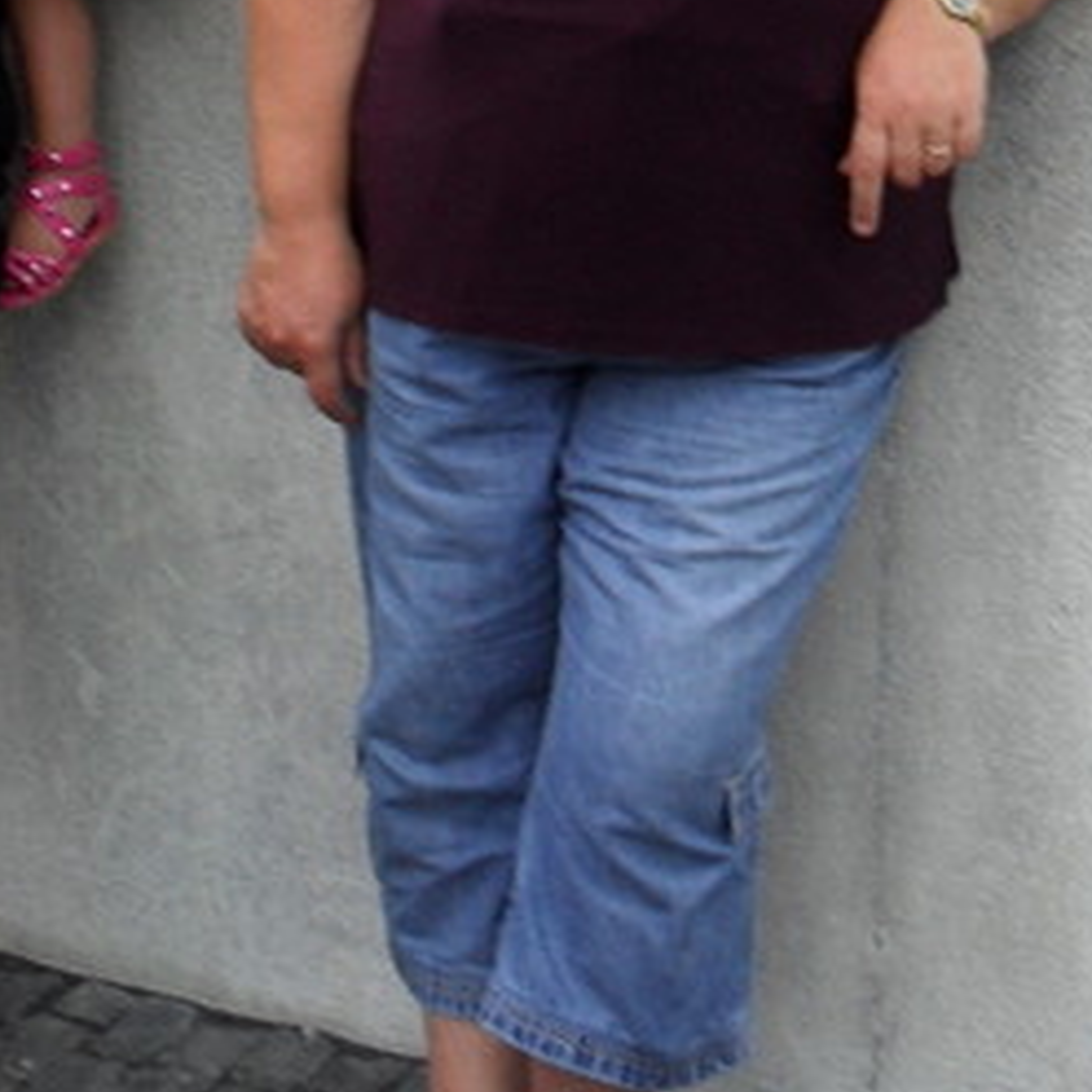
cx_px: 698
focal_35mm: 88
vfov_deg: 18.8
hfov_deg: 19.7
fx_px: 3141
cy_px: -174
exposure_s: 1/45
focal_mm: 6.3
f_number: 3.2
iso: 100
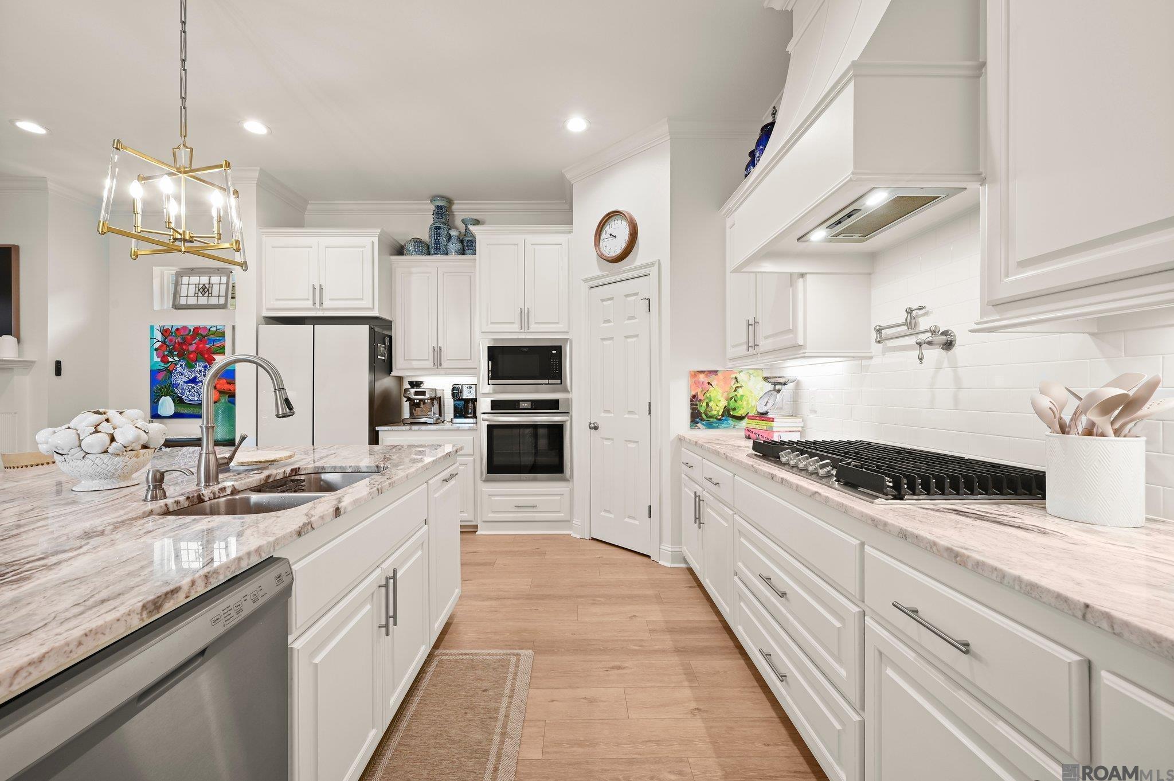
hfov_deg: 104.3
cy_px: 390
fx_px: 456
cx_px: 587
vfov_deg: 81.1
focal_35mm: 14
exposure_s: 1/4
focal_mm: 14
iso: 200
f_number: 10
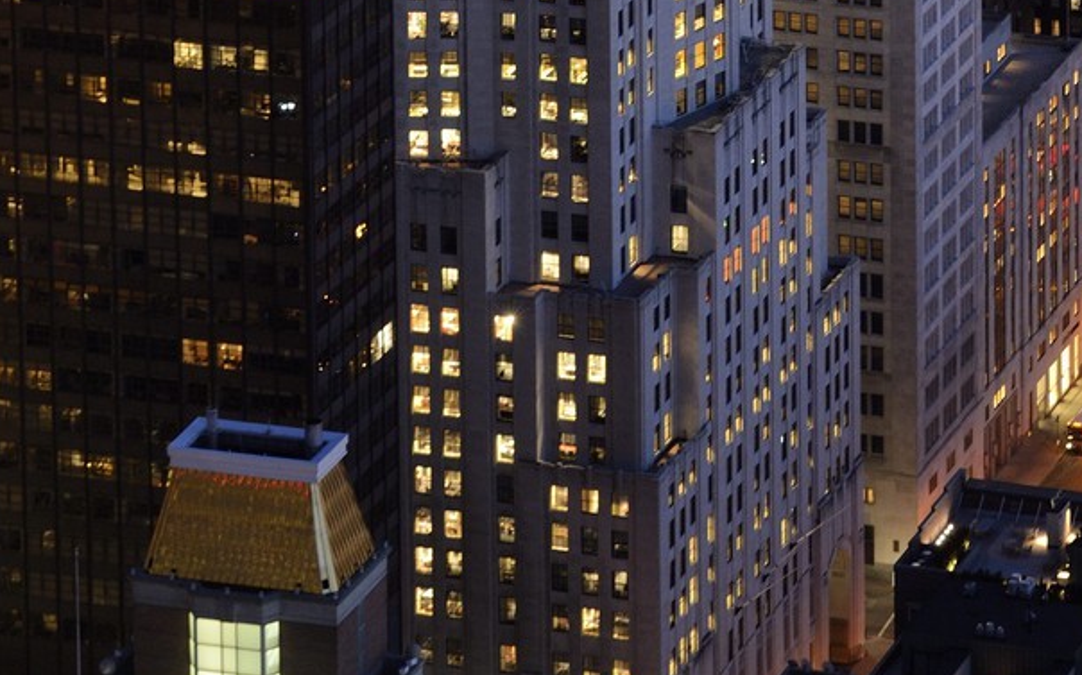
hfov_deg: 7.8
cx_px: 823
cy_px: -711
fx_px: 7959
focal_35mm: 270
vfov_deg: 4.8
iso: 800
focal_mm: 100
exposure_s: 1/3.33
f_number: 5
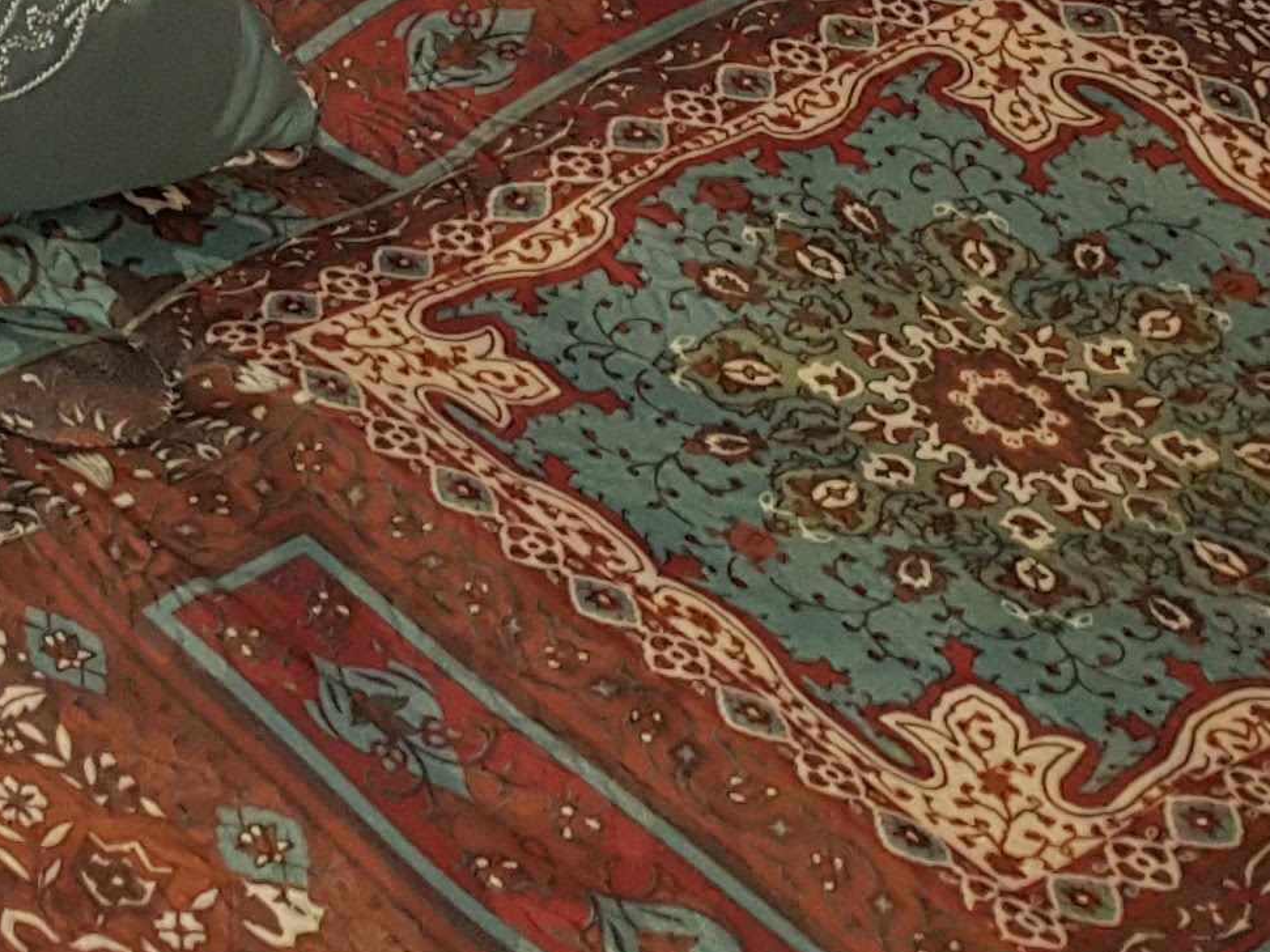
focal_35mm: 108
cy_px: -692
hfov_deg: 15.1
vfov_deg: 12.6
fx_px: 3962
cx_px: -1199
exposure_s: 1/30
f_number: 1.7
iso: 100
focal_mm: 4.2
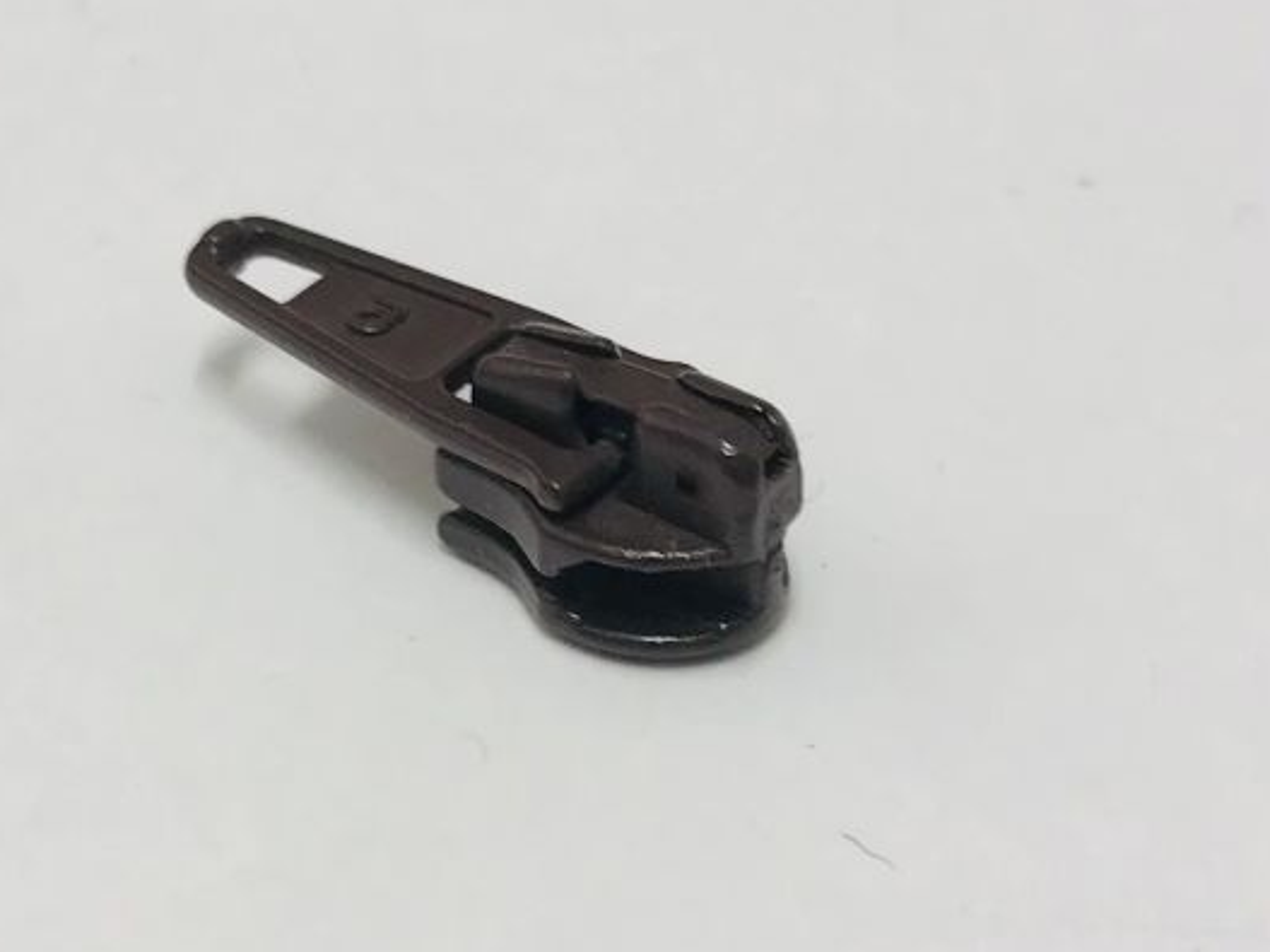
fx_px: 1247
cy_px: 436
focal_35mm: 34
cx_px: 506
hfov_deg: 53.6
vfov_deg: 41.7
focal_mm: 3.99
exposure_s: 1/50
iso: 32
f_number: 1.8
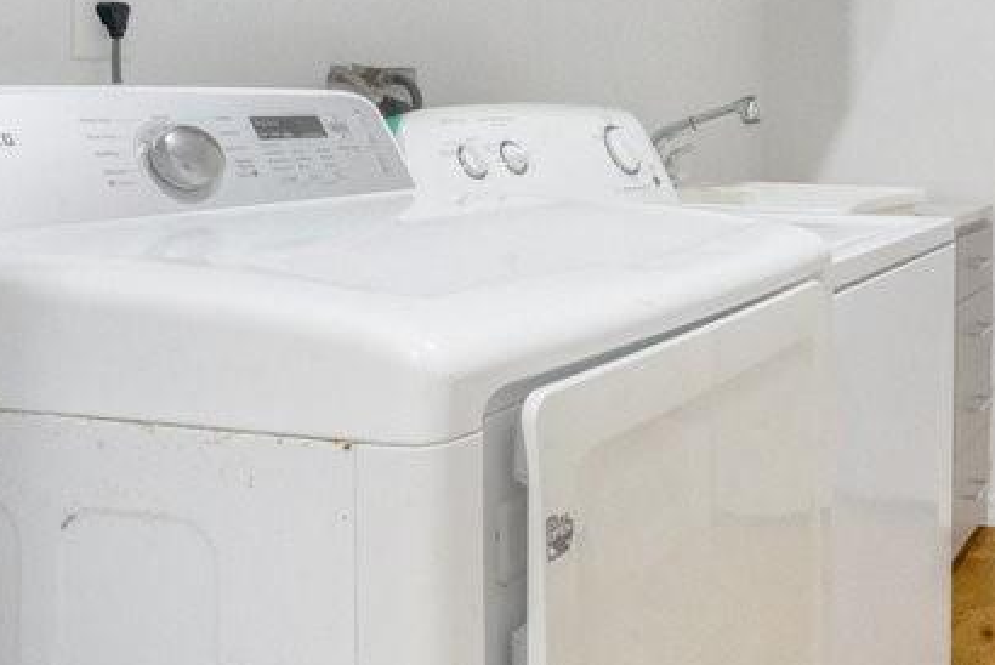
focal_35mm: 39
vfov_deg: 32.9
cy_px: 93
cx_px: 1002
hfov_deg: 42.5
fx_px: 1079
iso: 8000
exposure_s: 1/30
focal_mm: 16
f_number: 16
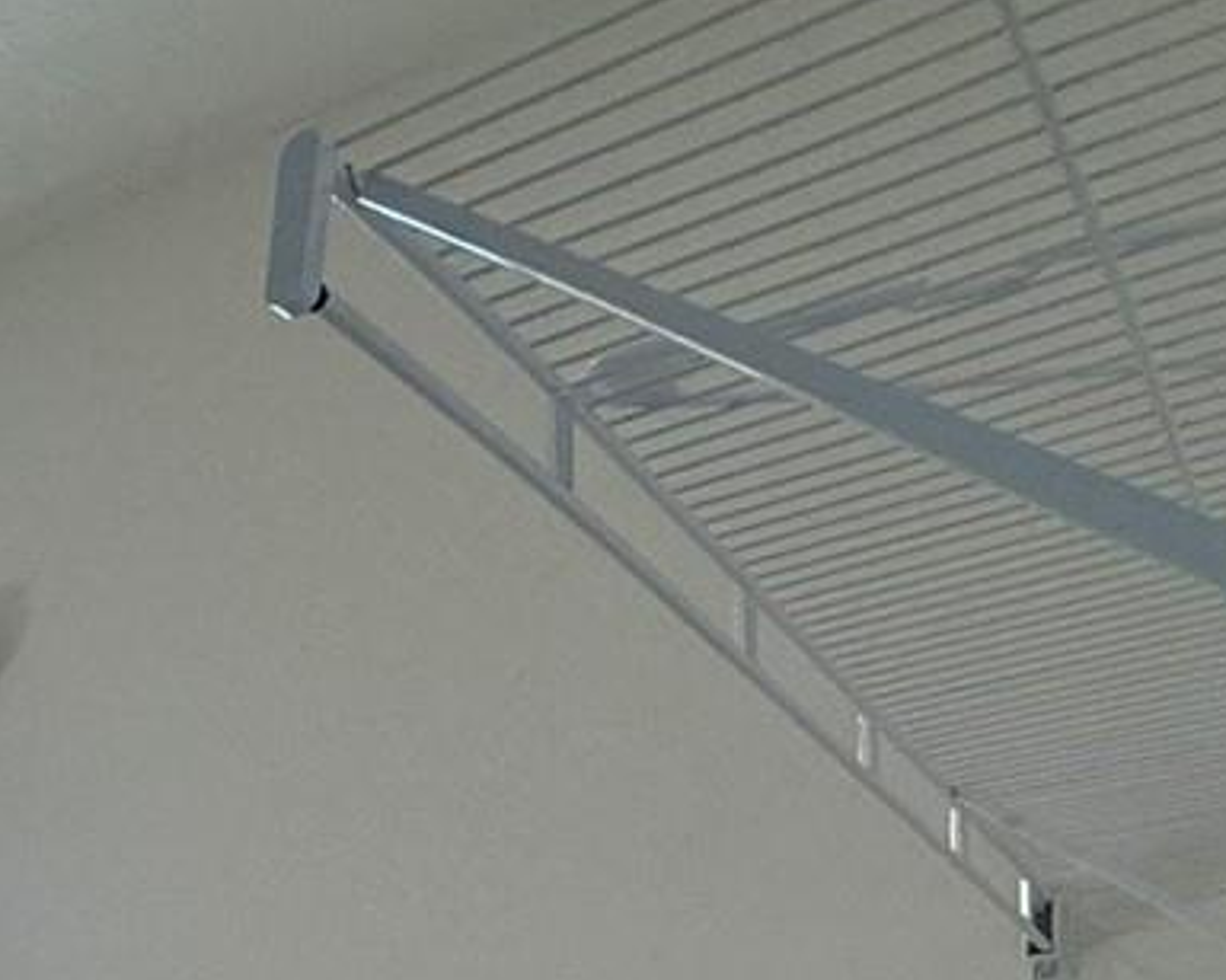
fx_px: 2068
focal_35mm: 57
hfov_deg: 22.0
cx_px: -926
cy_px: 1523
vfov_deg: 21.7
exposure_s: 1/138
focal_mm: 2.22
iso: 64
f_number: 2.2
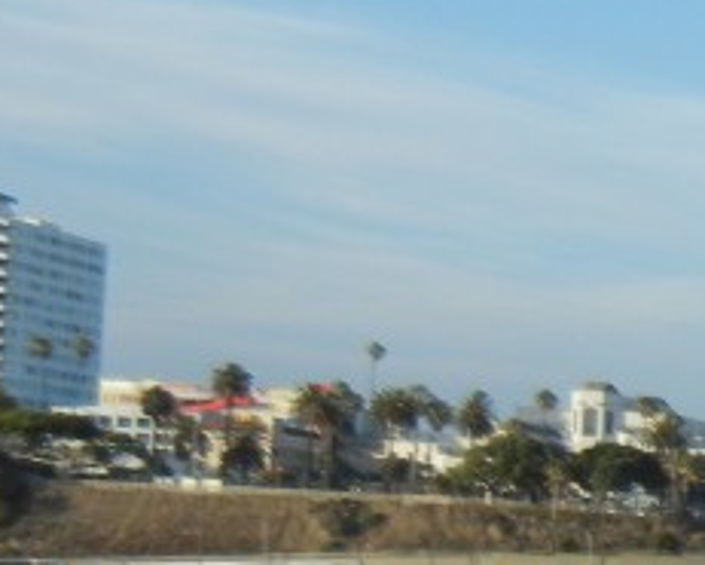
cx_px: 1419
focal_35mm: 130
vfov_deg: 11.8
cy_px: 544
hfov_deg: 12.9
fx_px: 2714
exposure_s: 1/868
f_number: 3.5
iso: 160
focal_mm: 5.4
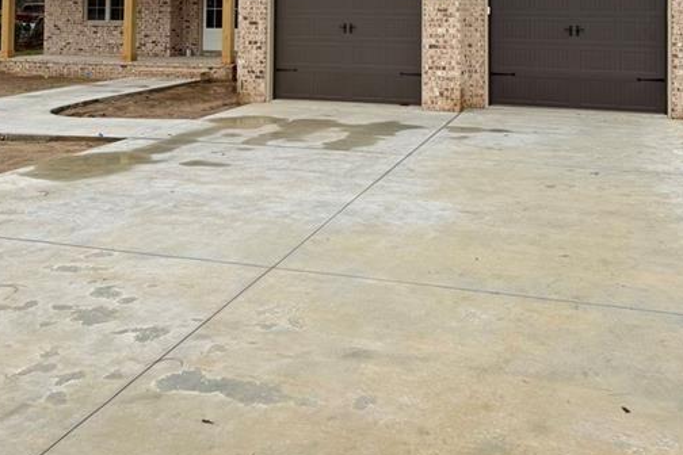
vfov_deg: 31.9
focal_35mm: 38
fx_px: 721
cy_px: -15
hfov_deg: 50.7
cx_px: 352
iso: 80
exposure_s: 1/1361
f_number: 1.78
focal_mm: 6.76
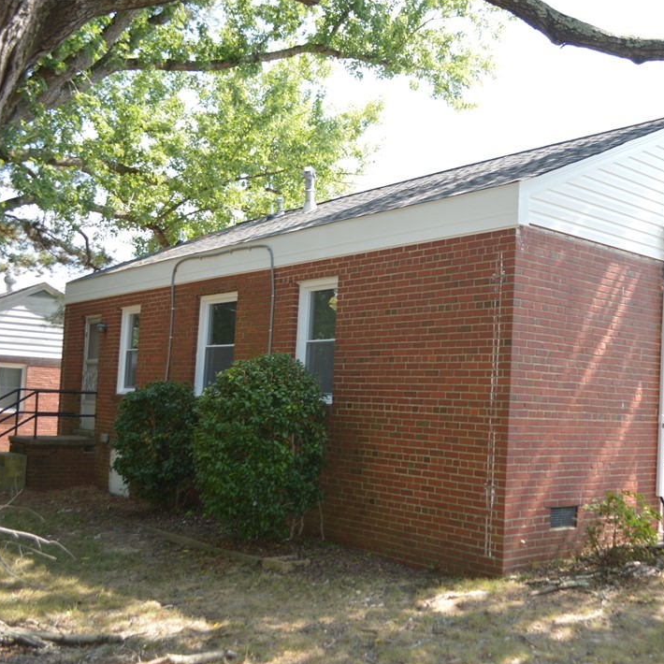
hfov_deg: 41.8
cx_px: 483
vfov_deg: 42.8
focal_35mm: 39
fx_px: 846
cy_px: 333
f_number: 3.8
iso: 110
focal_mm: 20
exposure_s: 1/125
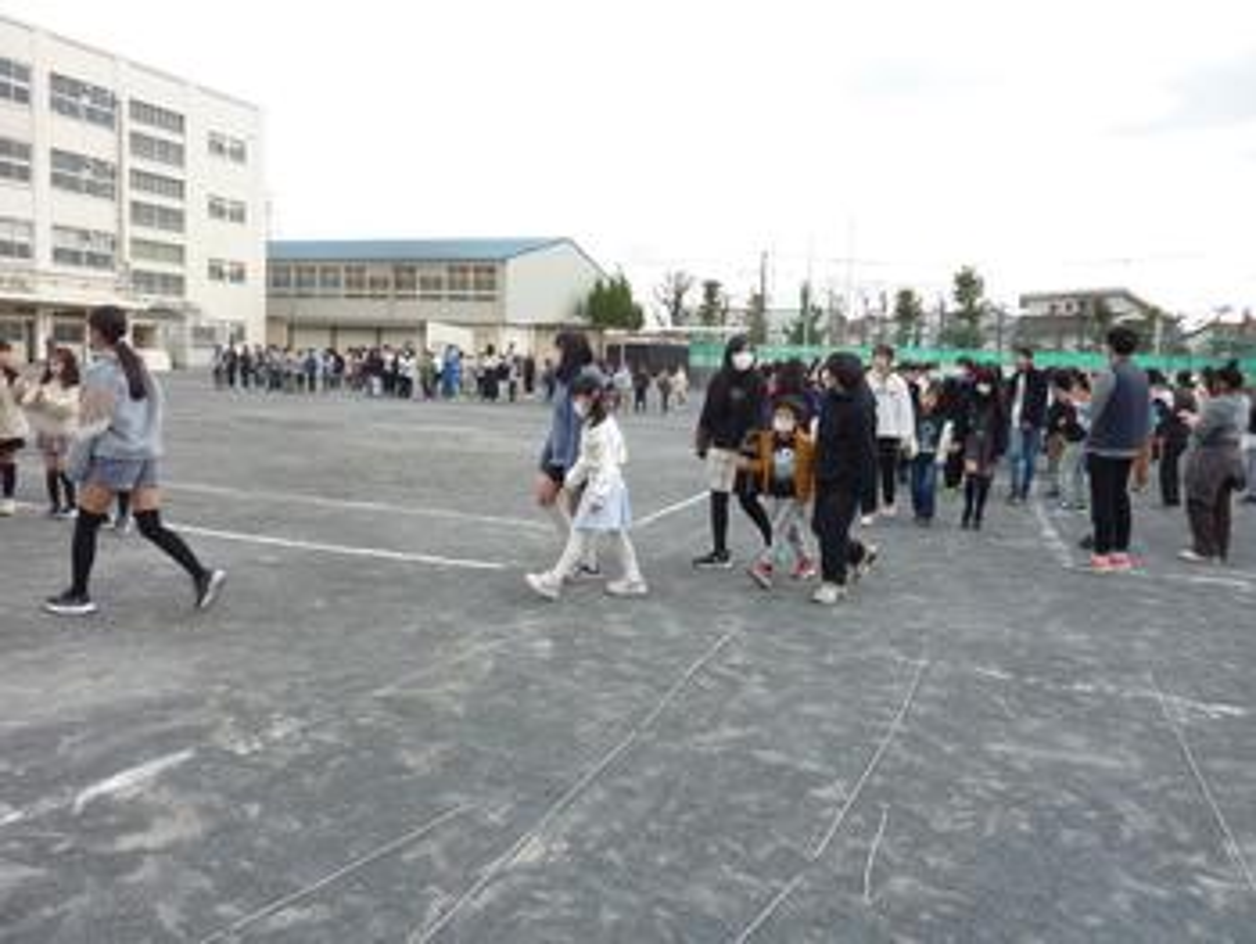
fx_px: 908
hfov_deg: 69.4
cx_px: 628
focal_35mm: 25
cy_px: 472
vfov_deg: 54.9
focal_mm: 4.1
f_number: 4
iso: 80
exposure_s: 1/200
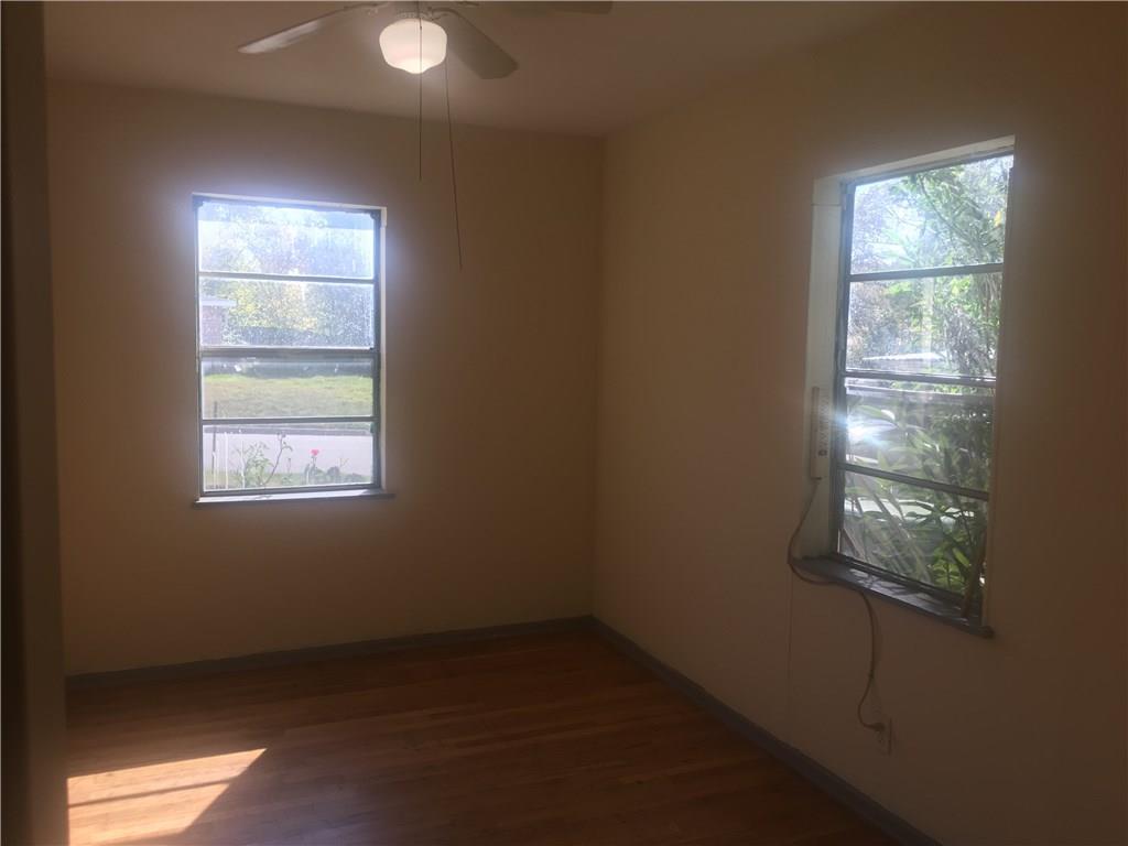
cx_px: 564
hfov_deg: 61.7
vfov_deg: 48.2
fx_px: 945
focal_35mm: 29
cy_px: 423
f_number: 2.2
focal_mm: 4.15
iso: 25
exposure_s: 1/132
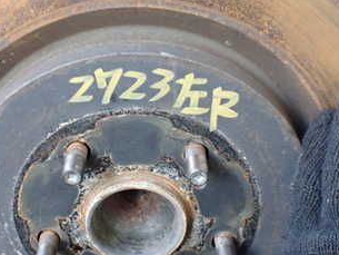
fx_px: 578
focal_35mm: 59
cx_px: 143
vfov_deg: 24.8
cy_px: 124
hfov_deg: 32.6
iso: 800
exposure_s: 1/50
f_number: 2.3
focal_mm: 5.4
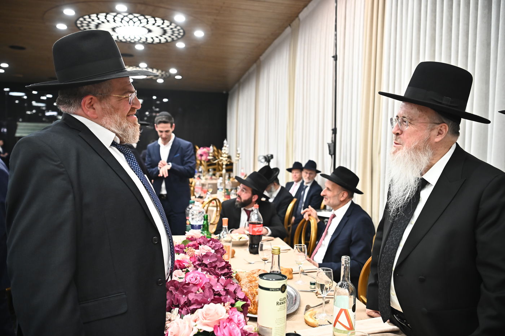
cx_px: 252
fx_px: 449
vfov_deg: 41.0
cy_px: 168
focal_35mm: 32
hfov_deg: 58.8
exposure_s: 1/200
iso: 2000
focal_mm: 32
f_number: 3.5
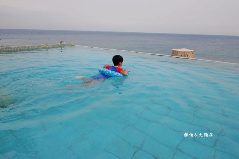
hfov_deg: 73.8
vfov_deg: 53.1
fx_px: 159
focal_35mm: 24
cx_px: 120
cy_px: 80
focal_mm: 9
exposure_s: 1/400
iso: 125
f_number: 2.8
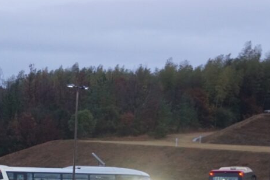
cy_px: 197
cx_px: 22
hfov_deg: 15.2
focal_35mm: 133
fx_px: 998
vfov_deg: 10.2
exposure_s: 1/80
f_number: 4.5
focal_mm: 40
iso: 1600
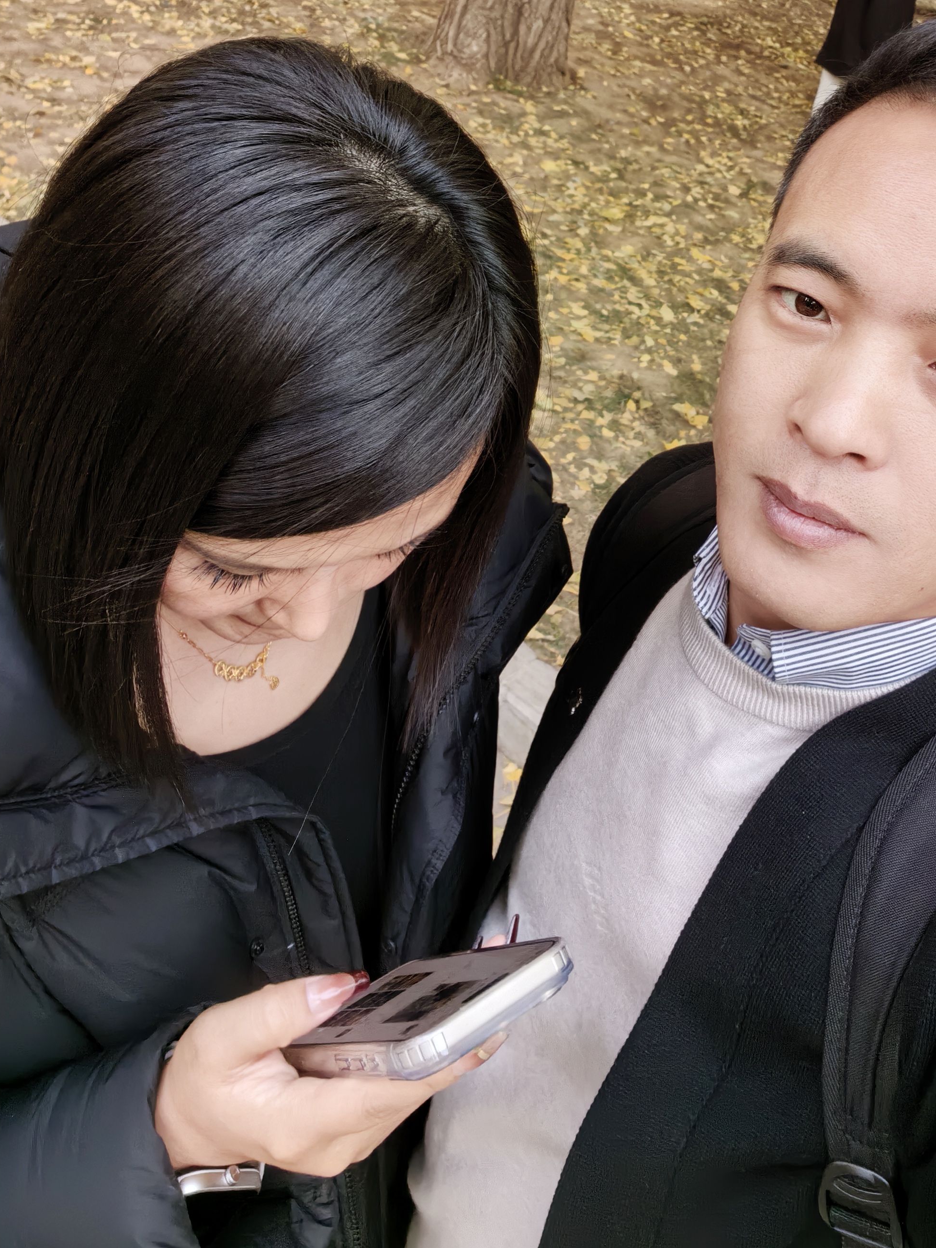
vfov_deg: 52.9
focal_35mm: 33
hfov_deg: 42.1
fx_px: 1190
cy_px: 314
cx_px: 653
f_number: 2.4
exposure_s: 1/50
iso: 100
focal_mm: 3.51
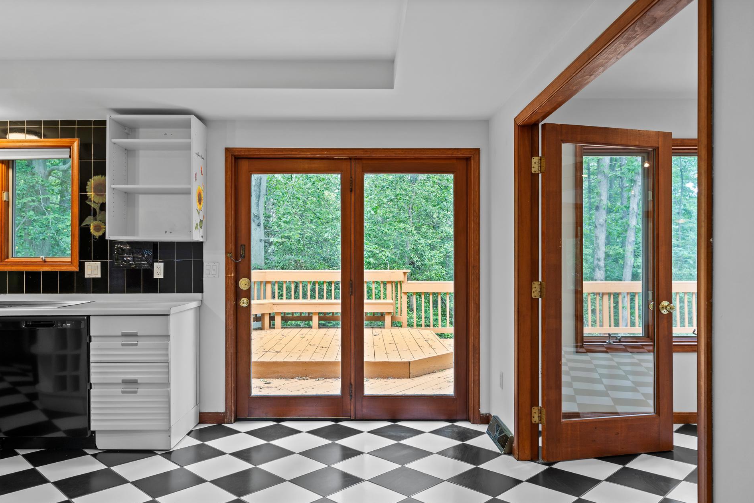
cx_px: 356
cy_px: 270
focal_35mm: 26
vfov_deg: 49.5
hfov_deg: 69.3
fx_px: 545
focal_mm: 24
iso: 250
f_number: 7.1
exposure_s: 1/3
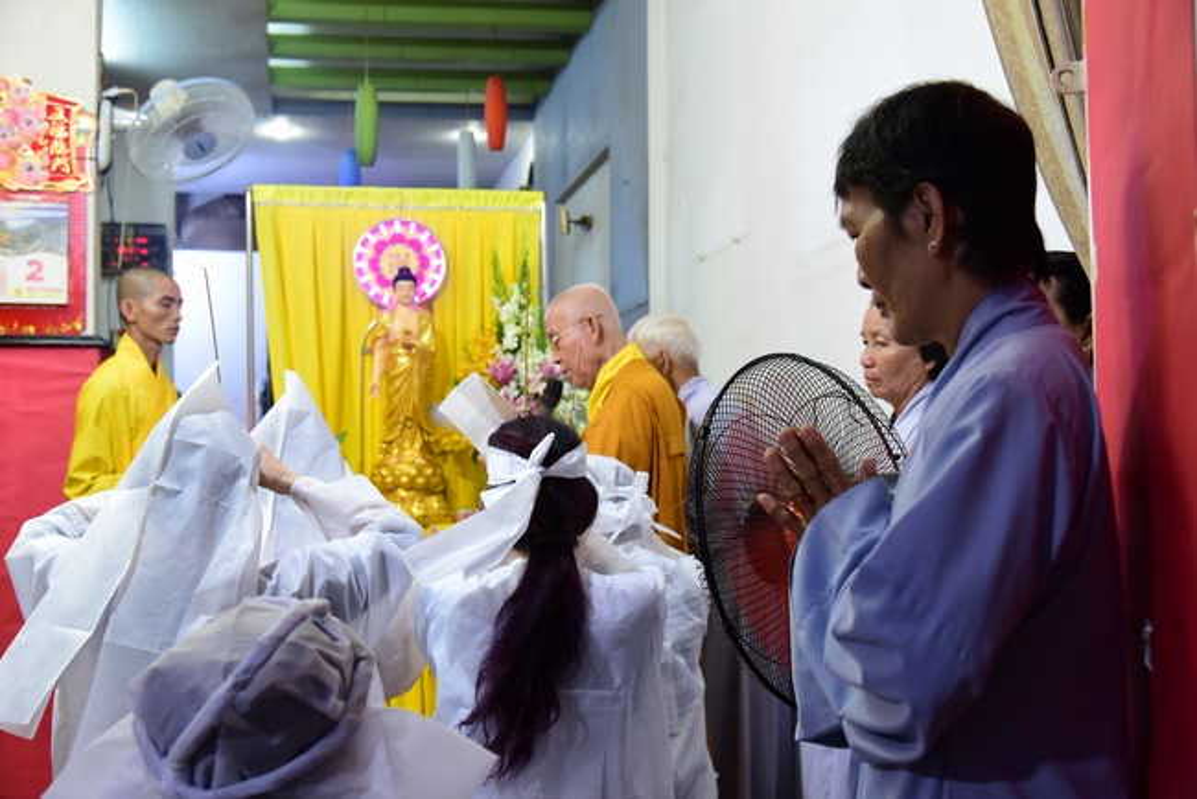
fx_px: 1464
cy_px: 400
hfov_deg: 44.5
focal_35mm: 44
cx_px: 598
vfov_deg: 30.5
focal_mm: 44
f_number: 4.5
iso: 2000
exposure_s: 1/60
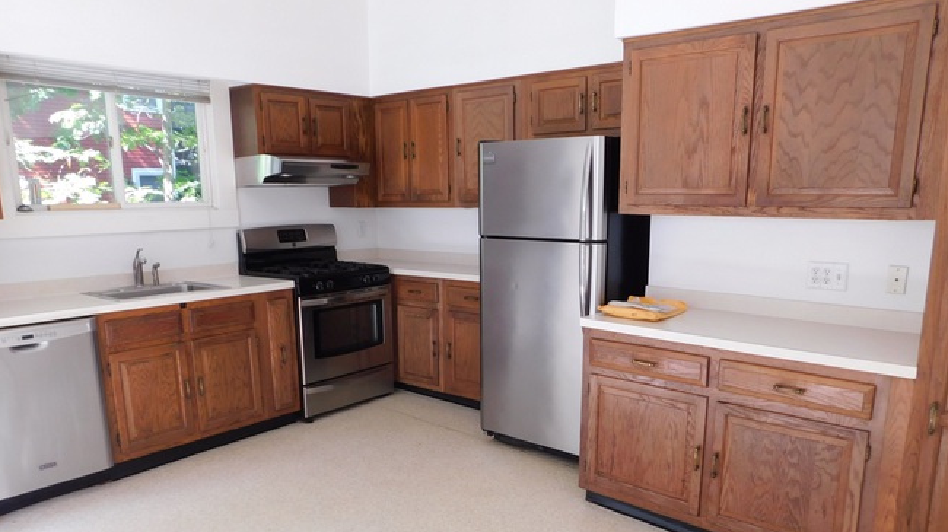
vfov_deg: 42.5
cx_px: 473
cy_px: 335
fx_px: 678
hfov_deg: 69.9
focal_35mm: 27
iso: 125
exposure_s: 1/40
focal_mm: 4
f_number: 3
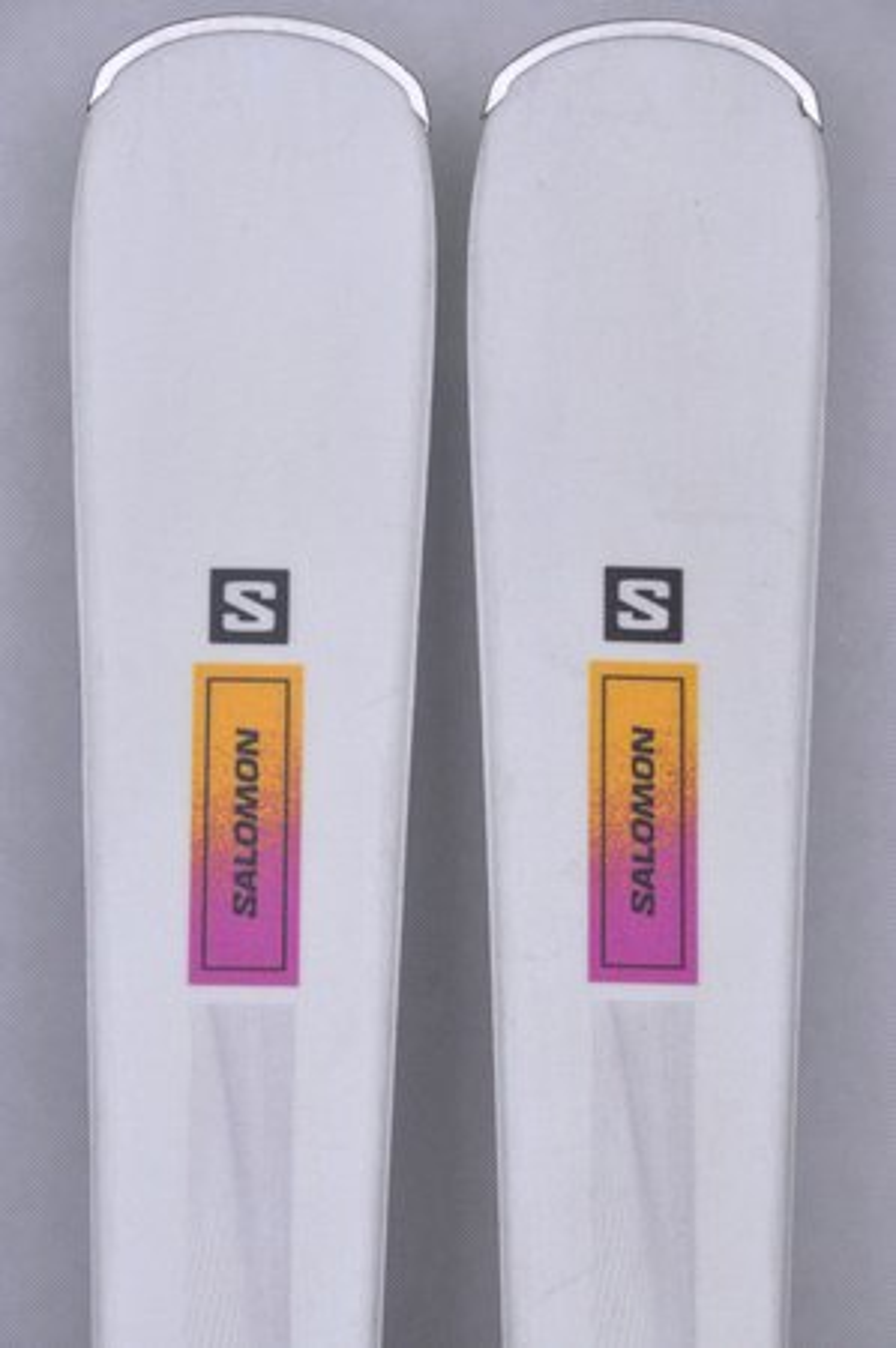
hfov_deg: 8.7
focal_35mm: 158
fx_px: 5893
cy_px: 674
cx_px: 448
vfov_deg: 13.1
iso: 3200
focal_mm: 105
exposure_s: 1/125
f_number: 9.5
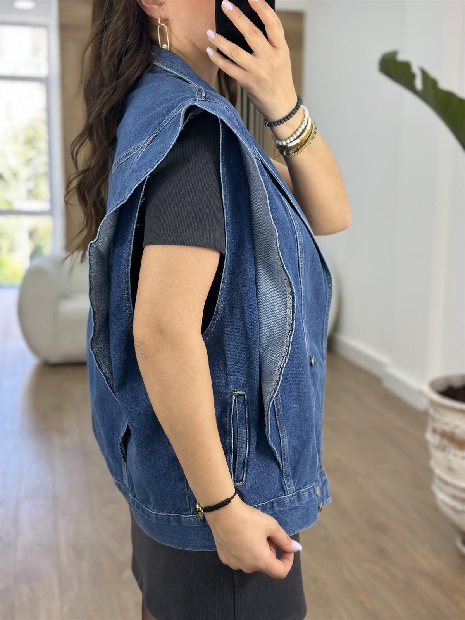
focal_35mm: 48
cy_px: 310
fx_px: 860
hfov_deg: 30.3
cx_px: 232
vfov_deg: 39.7
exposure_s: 1/100
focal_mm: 6.86
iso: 80
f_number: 1.78
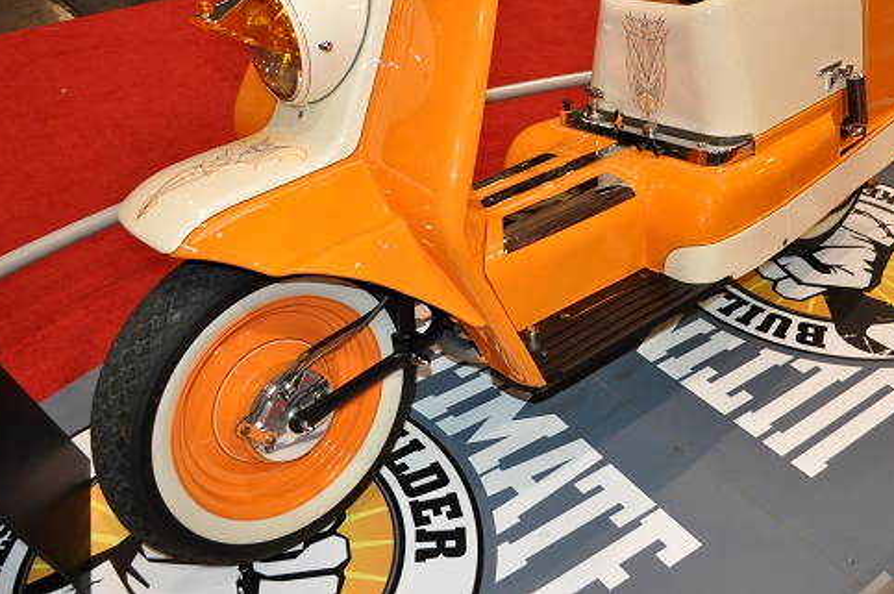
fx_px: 893
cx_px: 537
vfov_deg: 36.4
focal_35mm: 36
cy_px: 200
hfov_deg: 52.8
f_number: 3.5
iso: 800
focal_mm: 18
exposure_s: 1/100
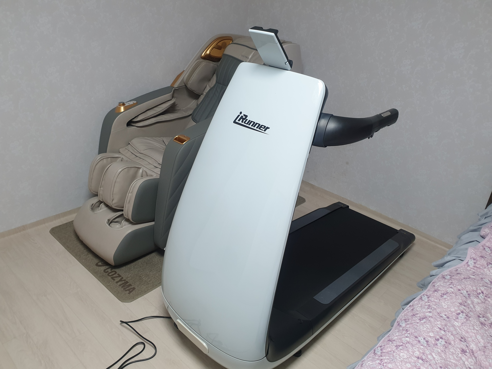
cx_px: 246
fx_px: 370
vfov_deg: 53.1
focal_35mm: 26
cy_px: 184
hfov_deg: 67.3
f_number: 2.4
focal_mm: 4.3
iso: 160
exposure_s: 1/60
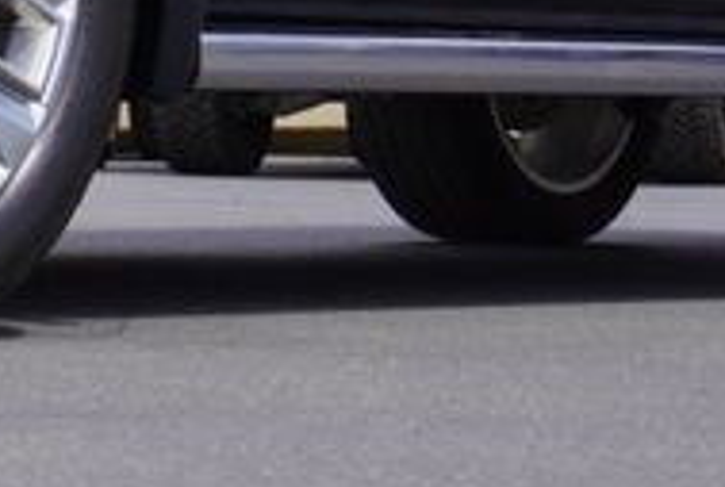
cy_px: -452
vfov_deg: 6.6
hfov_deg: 10.0
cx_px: -123
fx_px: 4092
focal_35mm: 203
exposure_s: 1/200
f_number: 8
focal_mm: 25
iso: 100
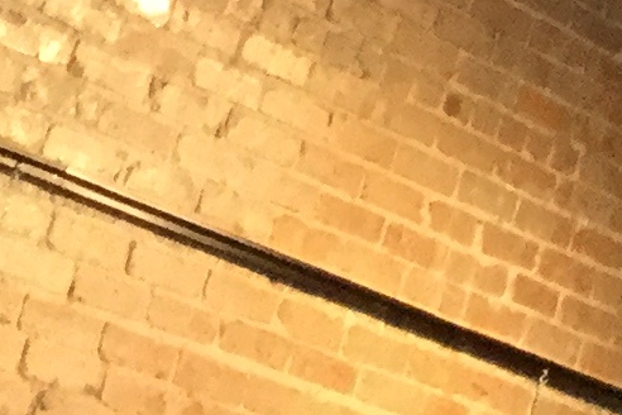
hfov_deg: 8.1
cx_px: 1905
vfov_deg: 5.7
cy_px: -1106
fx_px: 3697
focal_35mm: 214
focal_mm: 3.3
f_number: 2.4
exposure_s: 1/30
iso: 64
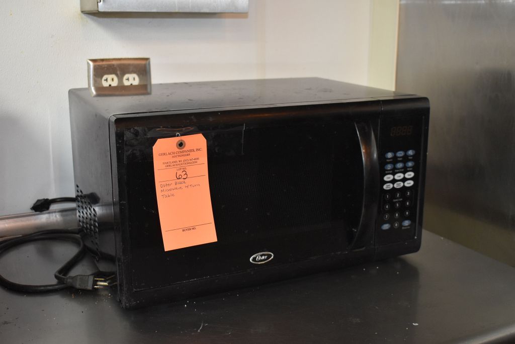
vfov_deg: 30.9
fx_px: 623
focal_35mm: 44
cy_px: 172
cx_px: 258
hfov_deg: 44.9
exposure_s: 1/60
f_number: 4.2
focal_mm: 29
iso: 2000
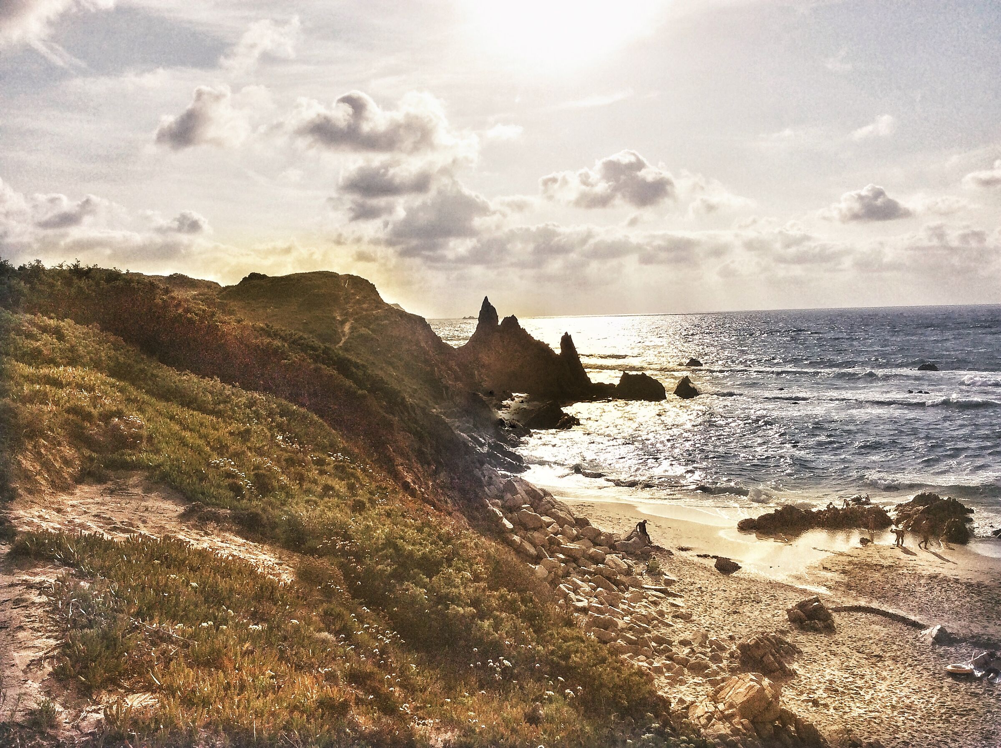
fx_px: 924
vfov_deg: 44.1
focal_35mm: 32
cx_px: 500
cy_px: 374
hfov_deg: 56.9
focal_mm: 3.3
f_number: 2.4
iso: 32
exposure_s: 1/8197
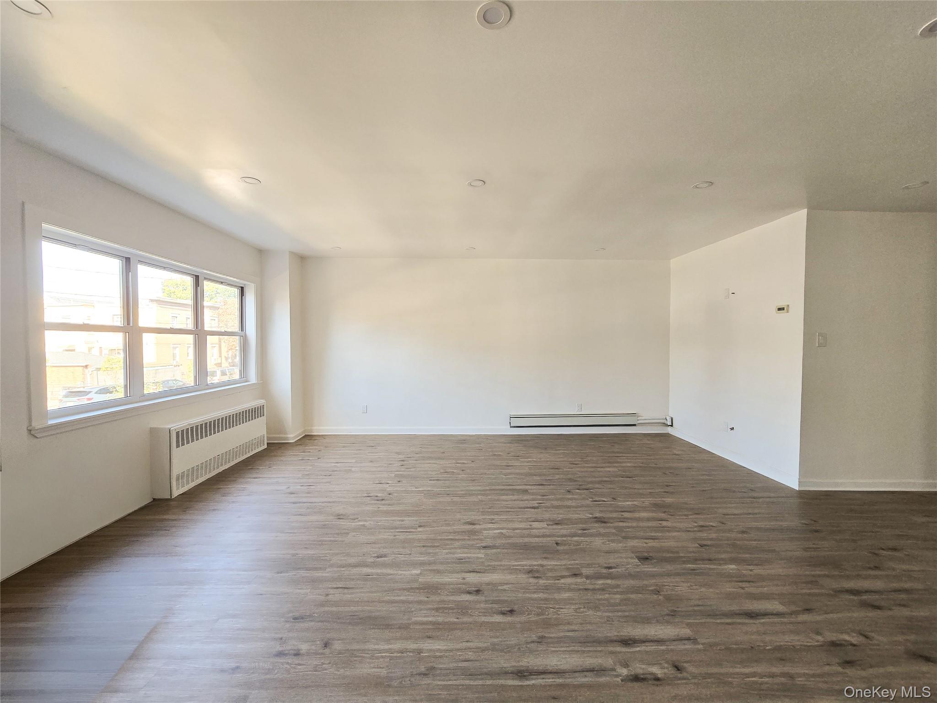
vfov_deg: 89.9
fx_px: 352
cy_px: 352
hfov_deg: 106.2
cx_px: 468
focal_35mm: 13
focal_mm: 2.2
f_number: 2.2
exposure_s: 1/100
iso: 125
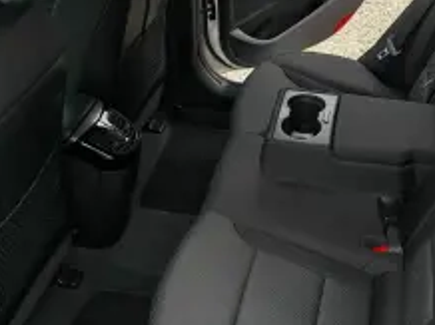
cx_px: 261
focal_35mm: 43
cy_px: 261
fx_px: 540
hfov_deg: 43.7
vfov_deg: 32.6
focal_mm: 5.4
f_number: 1.6
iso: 100
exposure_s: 1/100
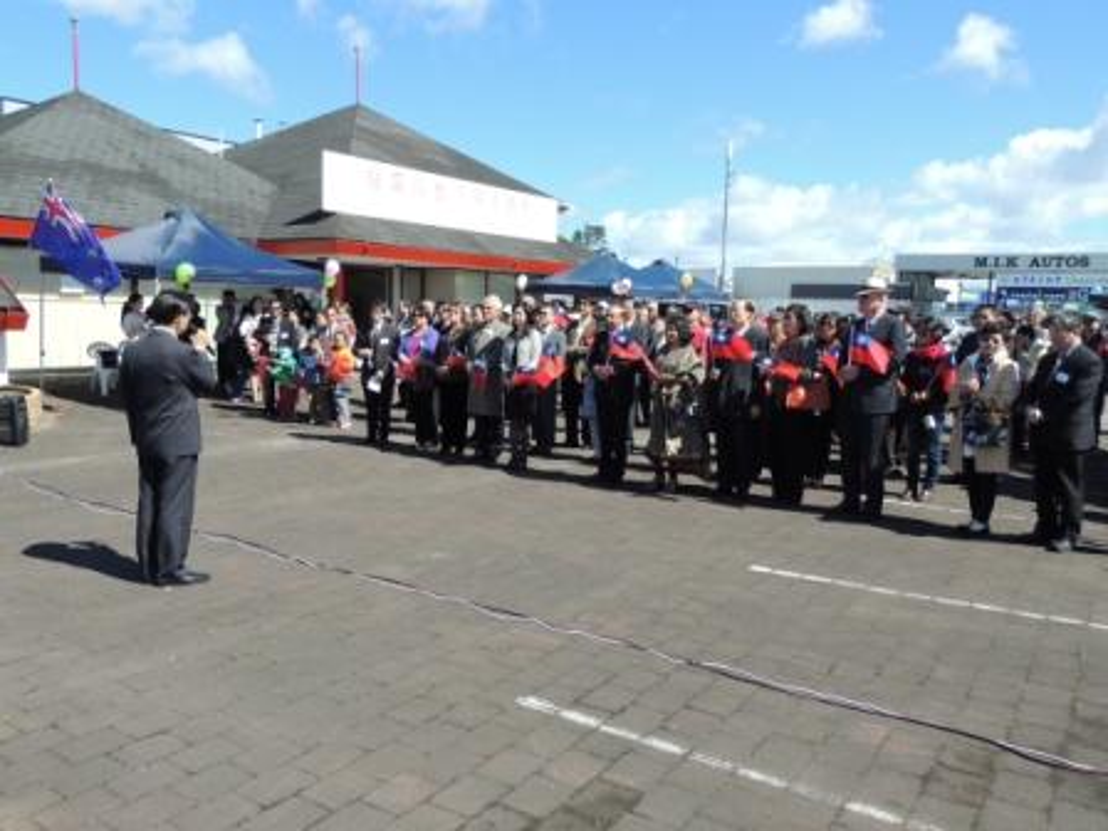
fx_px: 896
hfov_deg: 63.4
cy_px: 416
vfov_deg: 49.7
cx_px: 554
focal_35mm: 28
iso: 100
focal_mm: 4.9
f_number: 3.1
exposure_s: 1/800
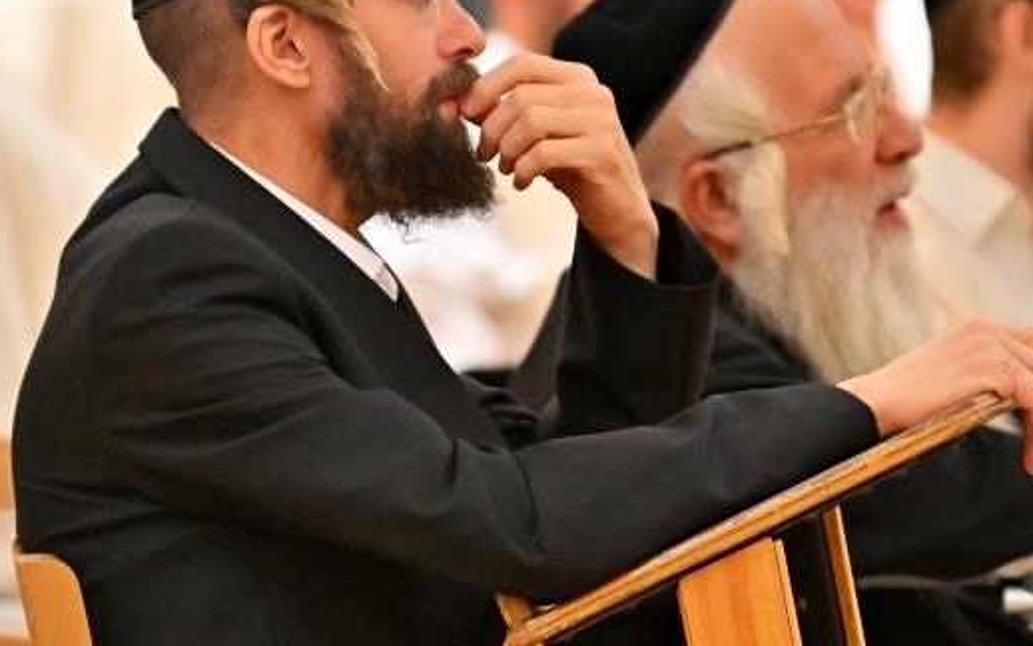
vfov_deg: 2.2
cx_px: 564
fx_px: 17008
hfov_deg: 3.5
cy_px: 273
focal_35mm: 604
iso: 500
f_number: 2.8
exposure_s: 1/160
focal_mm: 200
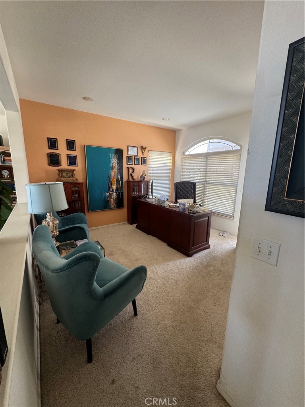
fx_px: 164
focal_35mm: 14
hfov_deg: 85.7
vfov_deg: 102.1
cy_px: 204
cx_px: 152
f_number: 2.2
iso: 100
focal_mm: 2.22
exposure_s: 1/99
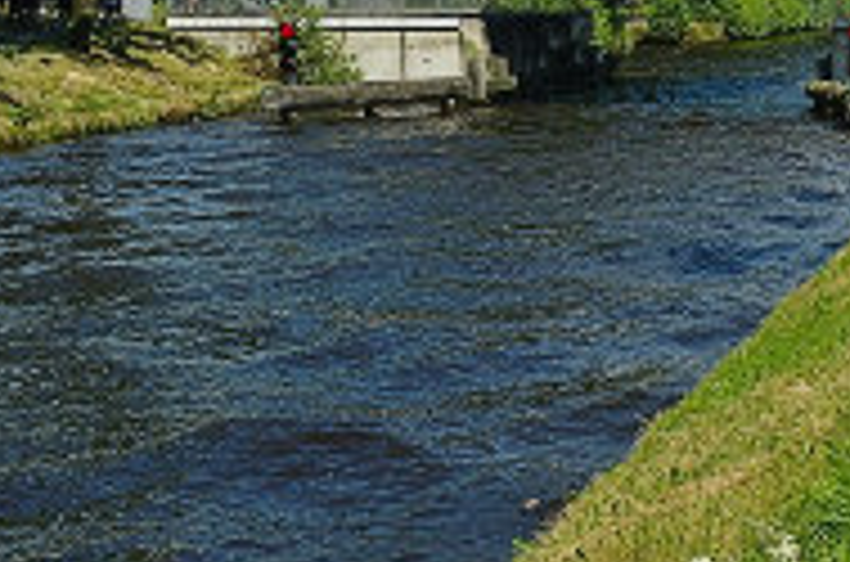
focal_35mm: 118
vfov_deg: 11.4
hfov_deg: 17.2
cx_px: 722
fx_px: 2779
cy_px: -58
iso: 100
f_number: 11
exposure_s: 1/125
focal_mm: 33
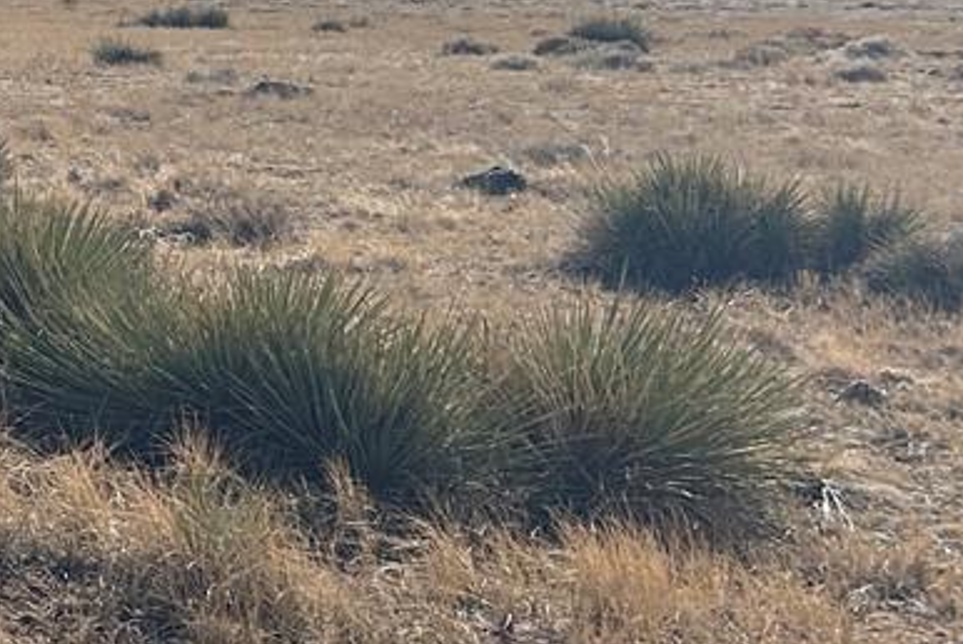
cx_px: -689
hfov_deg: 15.9
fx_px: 2998
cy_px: 250
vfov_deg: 12.2
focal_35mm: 112
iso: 50
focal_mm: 5.7
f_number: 1.5
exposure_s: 1/6993
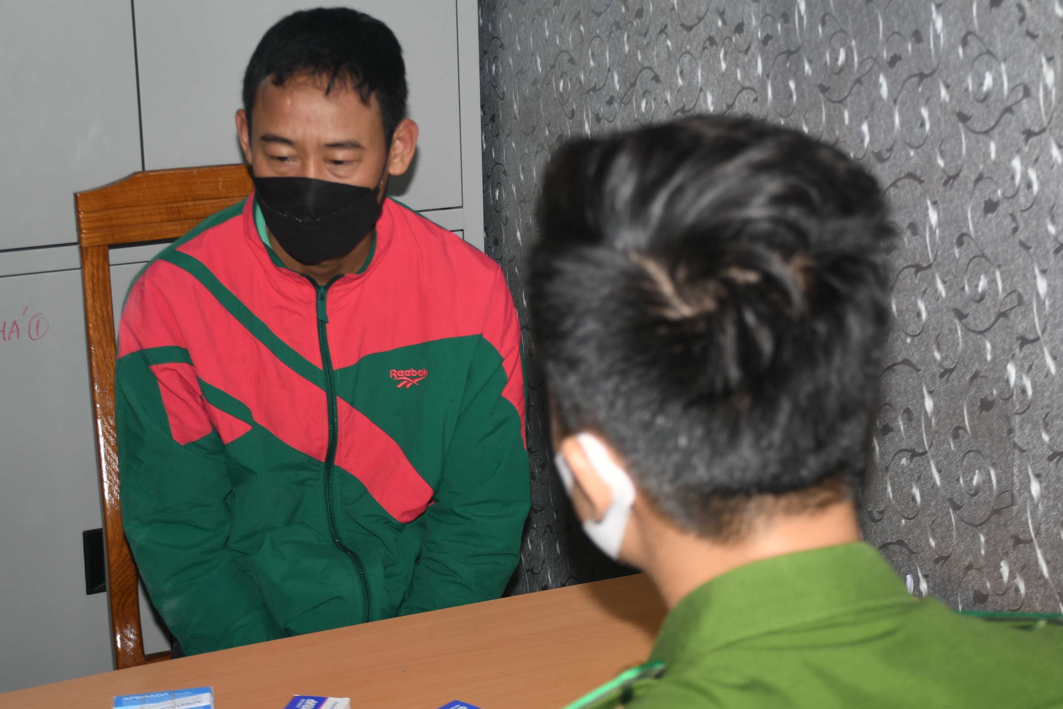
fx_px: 1949
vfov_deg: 20.6
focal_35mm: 66
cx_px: 581
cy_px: 282
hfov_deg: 30.5
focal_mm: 32
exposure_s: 1/200
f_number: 4.5
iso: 250
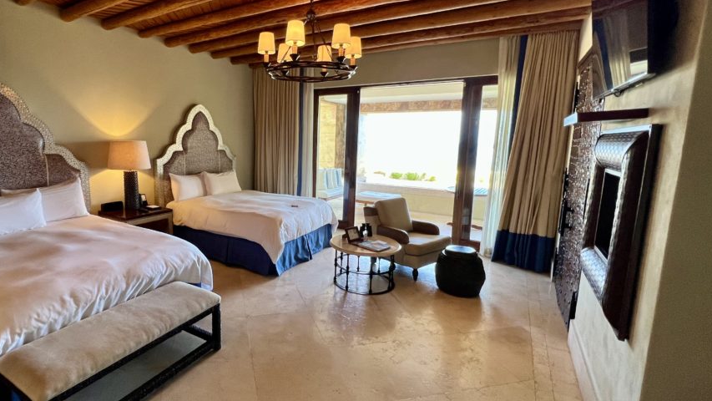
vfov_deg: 63.9
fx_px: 321
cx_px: 294
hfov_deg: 95.0
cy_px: 187
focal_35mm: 17
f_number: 1.8
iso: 160
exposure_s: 1/120
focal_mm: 1.57
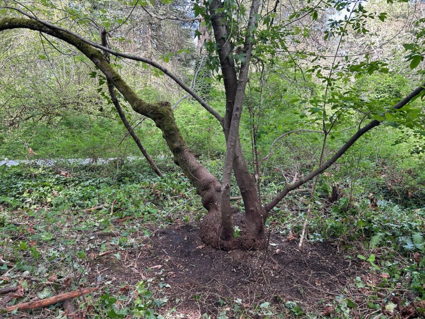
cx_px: 212
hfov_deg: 67.3
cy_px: 160
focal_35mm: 26
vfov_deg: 53.1
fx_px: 319
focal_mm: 5.7
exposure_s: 1/142
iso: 50
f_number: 1.5
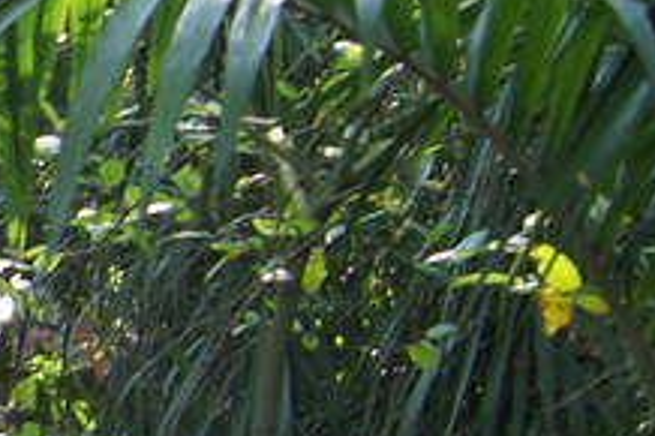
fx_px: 3600
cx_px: -1022
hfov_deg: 9.1
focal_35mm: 198
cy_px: 245
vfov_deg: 6.9
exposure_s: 1/30
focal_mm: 18
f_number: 4.5
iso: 100
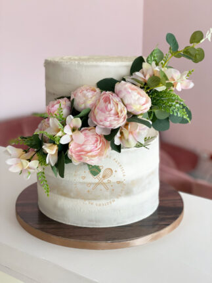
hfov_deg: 28.0
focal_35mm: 52
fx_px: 425
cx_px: 106
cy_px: 142
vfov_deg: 36.8
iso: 100
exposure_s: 1/122
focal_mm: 6
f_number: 2
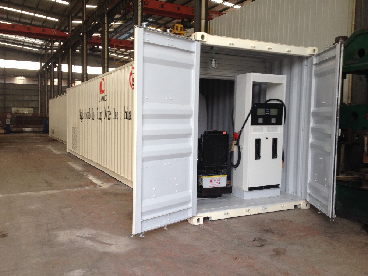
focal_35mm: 35
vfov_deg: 40.7
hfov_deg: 52.6
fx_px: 372
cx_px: 184
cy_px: 138
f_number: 2.4
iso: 50
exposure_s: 1/120
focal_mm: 4.28
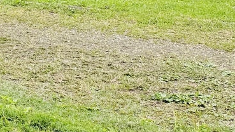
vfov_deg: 12.4
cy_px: -137
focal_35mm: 85
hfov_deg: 21.4
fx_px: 530
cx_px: -106
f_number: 1.78
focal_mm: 6.86
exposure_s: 1/138
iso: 80
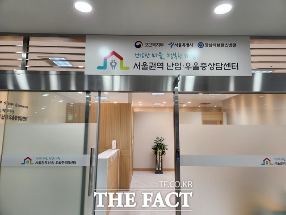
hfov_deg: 73.9
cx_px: 143
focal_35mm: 23
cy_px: 108
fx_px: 190
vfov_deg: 58.9
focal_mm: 5.4
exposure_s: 1/120
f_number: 1.8
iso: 80
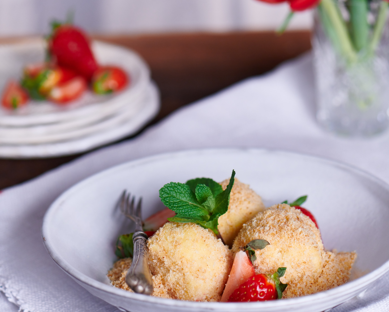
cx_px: 195
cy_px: 170
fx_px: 1704
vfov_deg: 10.4
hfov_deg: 13.0
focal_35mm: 148
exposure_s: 1/40
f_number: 4.5
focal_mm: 105
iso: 320
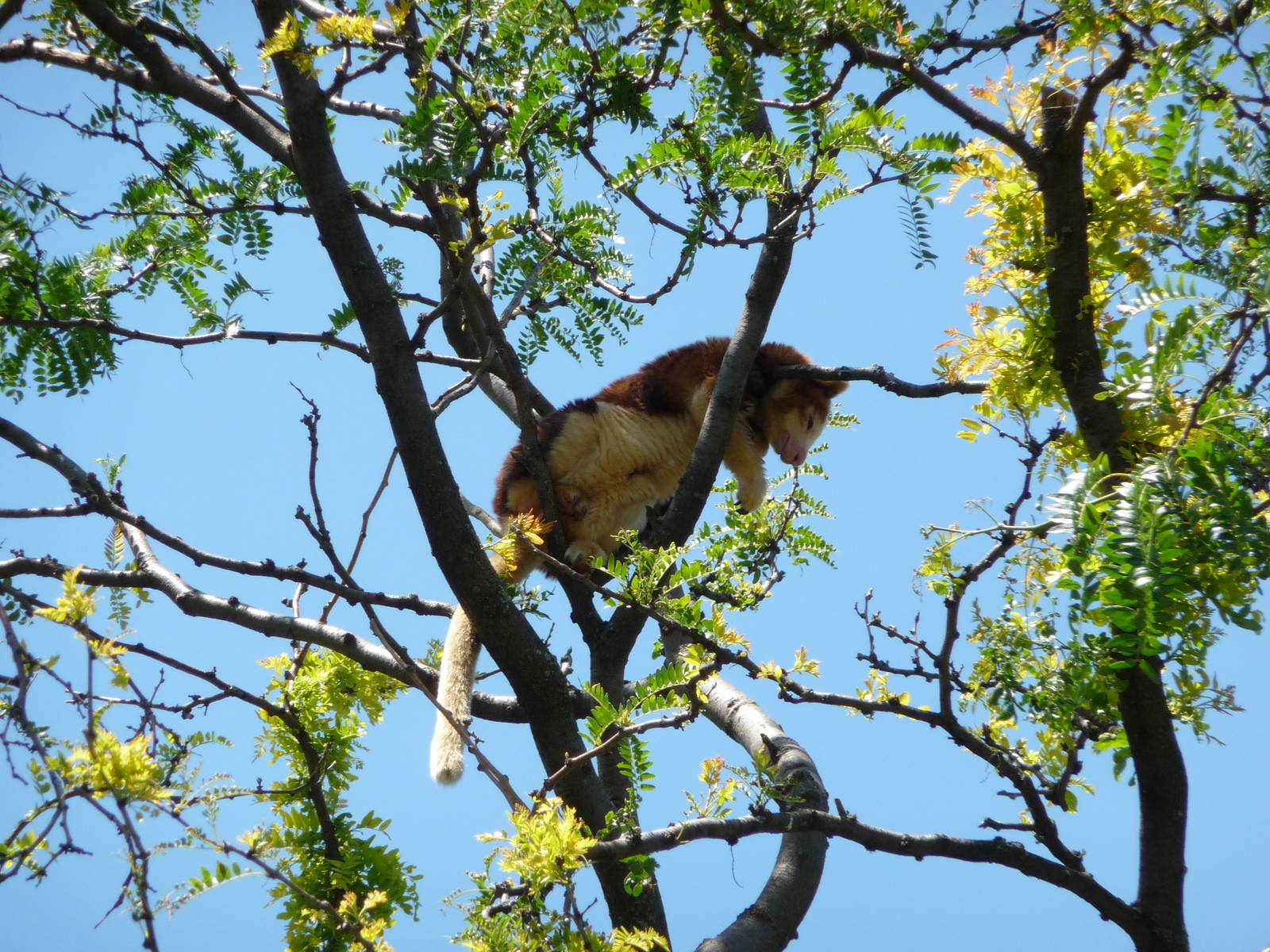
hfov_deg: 7.1
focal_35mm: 280
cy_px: 476
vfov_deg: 5.3
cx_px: 635
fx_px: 10273
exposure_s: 1/250
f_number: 4.9
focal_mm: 47
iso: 100
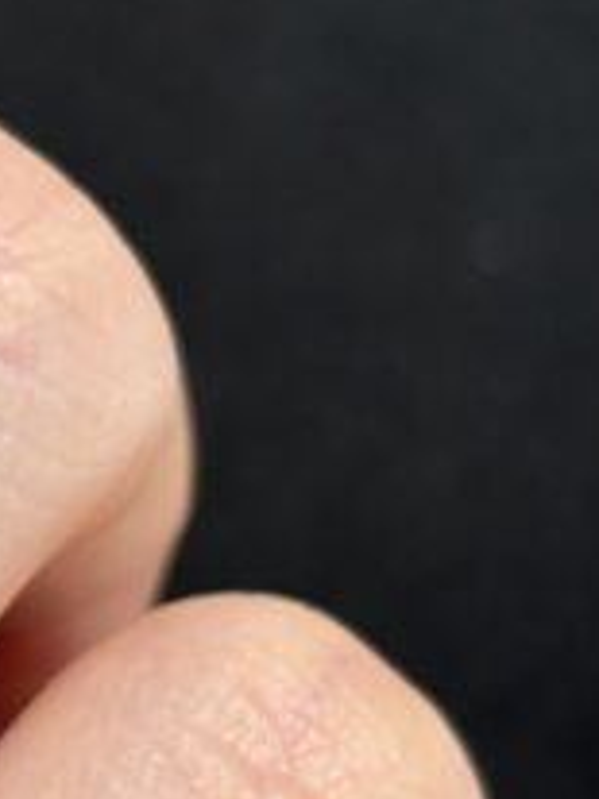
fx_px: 4642
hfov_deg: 7.2
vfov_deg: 9.8
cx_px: -537
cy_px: 776
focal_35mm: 201
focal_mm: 5.96
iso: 40
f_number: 1.6
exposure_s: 1/100
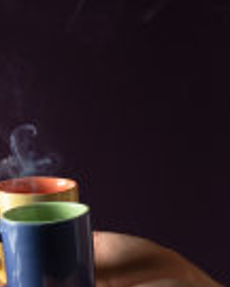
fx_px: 1591
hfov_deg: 8.2
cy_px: 104
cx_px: 272
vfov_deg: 10.3
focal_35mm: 187
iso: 100
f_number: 8
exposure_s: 1/160
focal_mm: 44
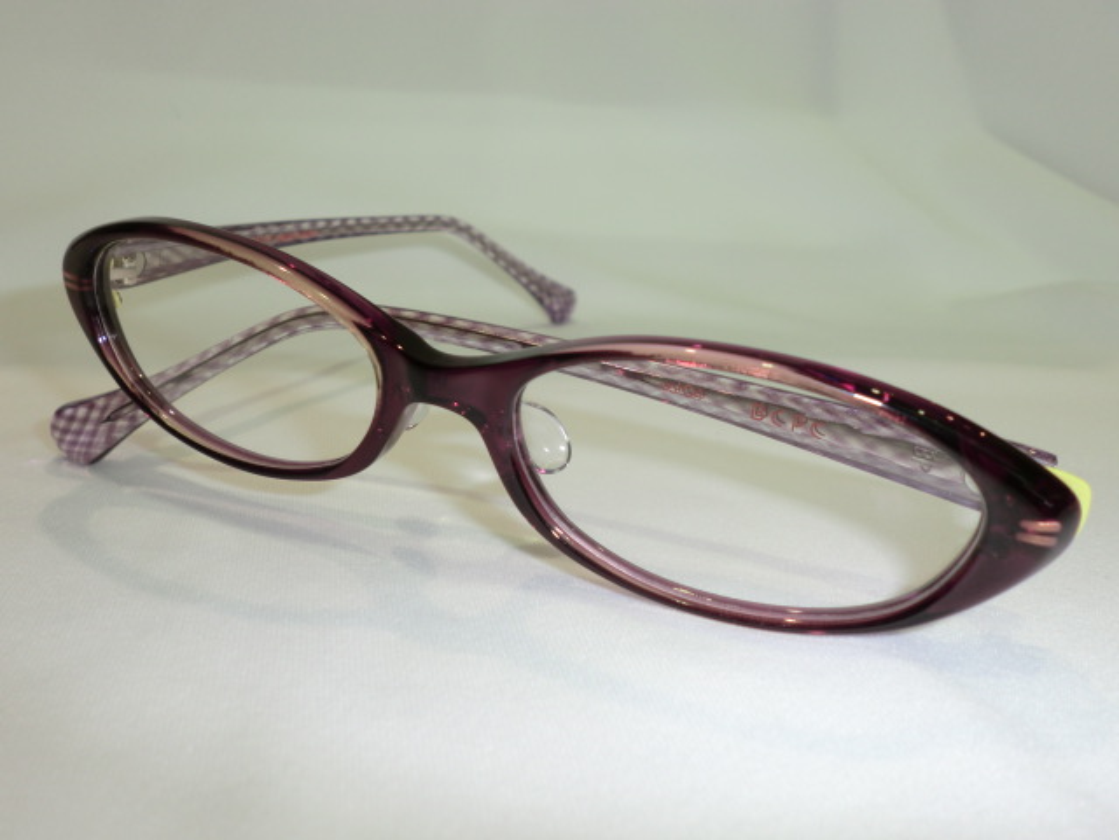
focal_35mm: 32
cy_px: 420
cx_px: 560
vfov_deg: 44.2
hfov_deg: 56.8
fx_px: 1034
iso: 50
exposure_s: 1/60
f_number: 3.5
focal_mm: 5.8
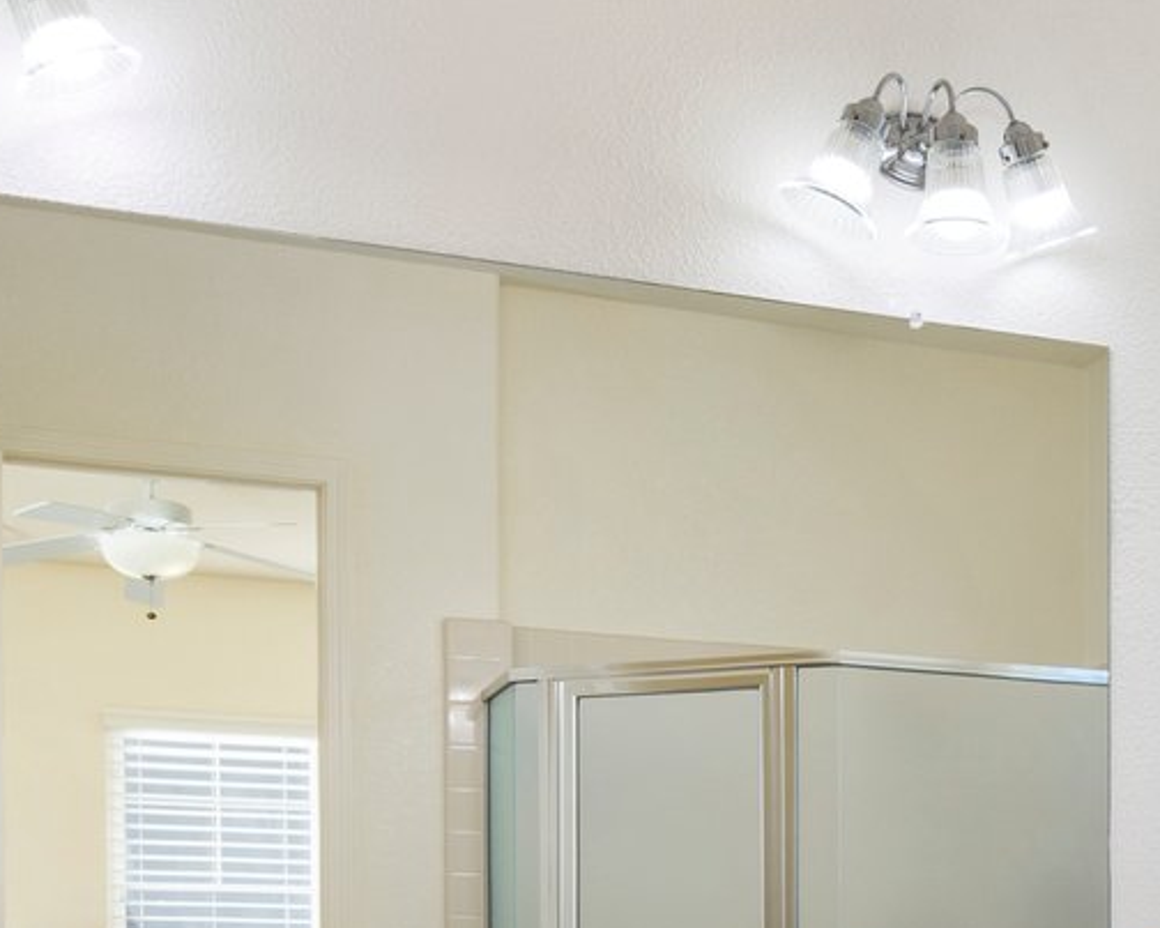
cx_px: 1107
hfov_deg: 29.3
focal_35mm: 61
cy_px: 982
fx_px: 2094
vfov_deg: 23.6
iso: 160
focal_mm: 16
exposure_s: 1/13
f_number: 8
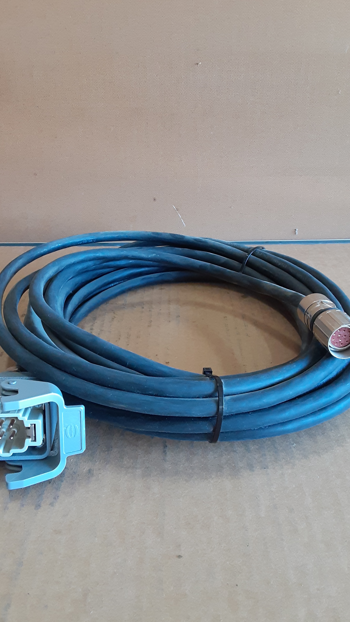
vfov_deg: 64.3
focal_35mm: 30
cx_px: 142
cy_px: 313
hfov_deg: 38.8
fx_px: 495
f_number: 1.9
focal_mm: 2.91
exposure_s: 1/60
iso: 200
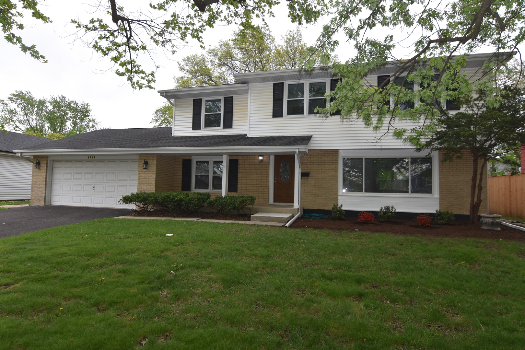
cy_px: 175
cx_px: 262
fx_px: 284
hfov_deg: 85.4
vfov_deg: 63.2
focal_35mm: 20
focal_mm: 13
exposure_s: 1/250
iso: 220
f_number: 5.6
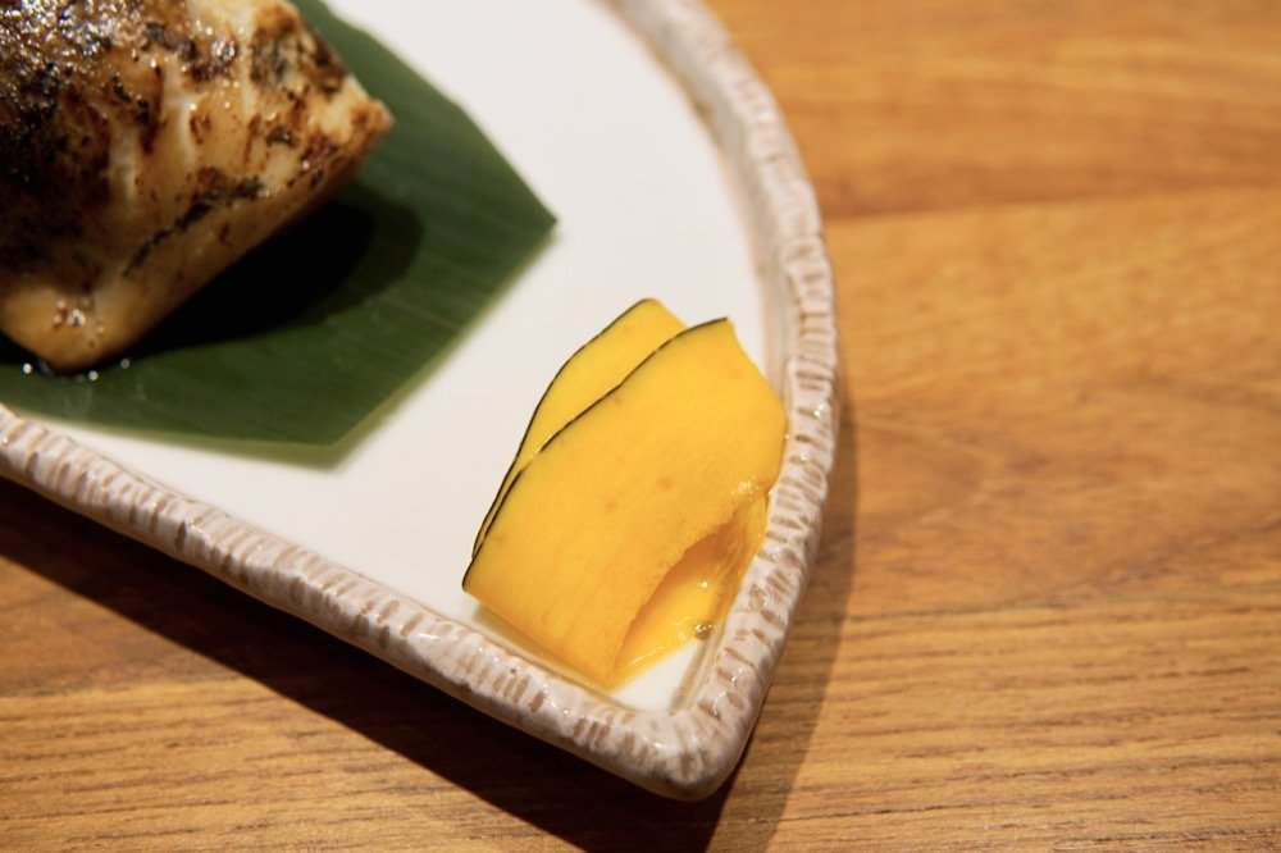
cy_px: 426
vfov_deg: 29.8
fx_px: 1601
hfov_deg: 43.6
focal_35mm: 45
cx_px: 640
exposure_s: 1/60
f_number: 4
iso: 250
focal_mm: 30
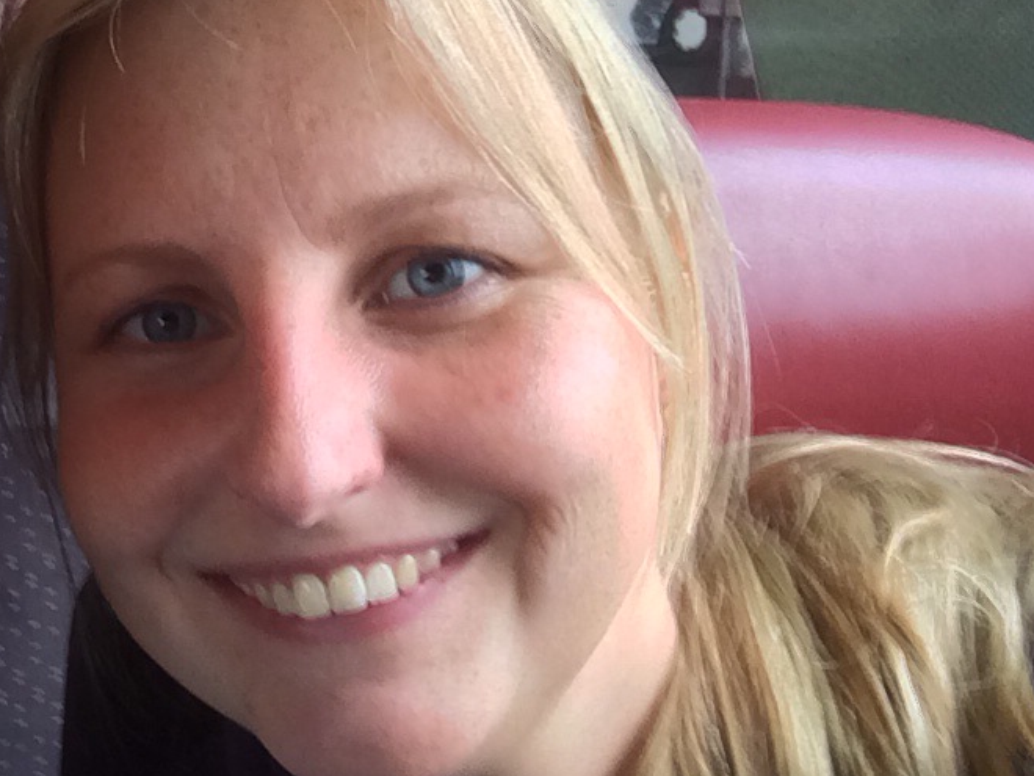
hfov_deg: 28.7
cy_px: 332
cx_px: 45
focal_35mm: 64
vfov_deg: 22.9
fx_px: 1912
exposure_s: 1/30
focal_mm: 2.15
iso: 80
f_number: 2.4
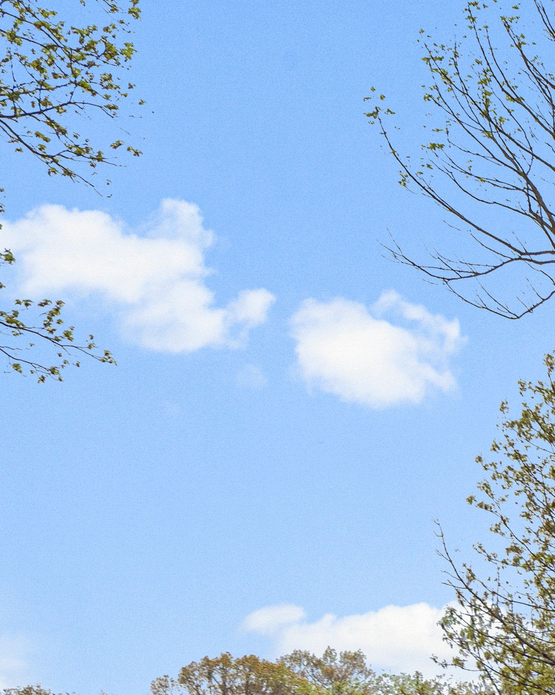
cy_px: 899
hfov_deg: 11.8
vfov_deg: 16.4
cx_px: 1250
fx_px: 2280
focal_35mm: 111
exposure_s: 1/640
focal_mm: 20
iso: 400
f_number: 8
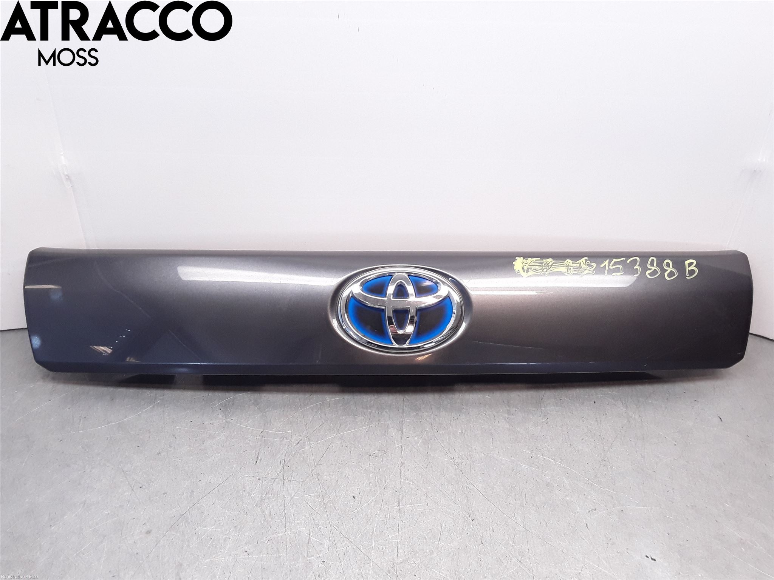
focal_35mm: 28
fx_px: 626
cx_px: 387
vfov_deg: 49.7
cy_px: 290
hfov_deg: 63.4
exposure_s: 1/123
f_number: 1.9
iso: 100
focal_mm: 2.91
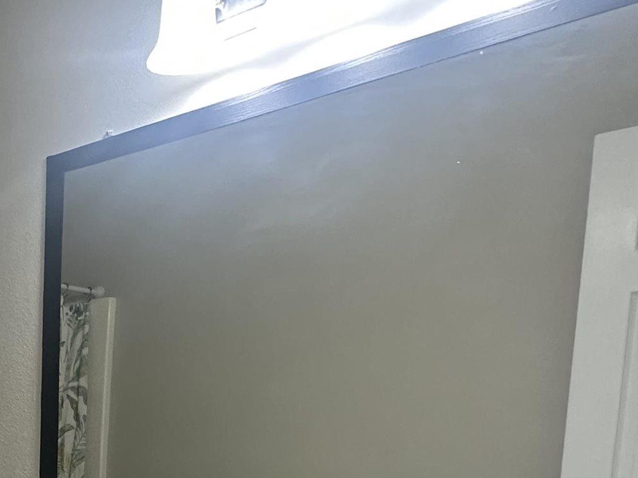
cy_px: 509
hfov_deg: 37.1
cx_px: -59
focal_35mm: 43
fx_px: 793
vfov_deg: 30.5
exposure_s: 1/120
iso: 250
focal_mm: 2.22
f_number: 2.2
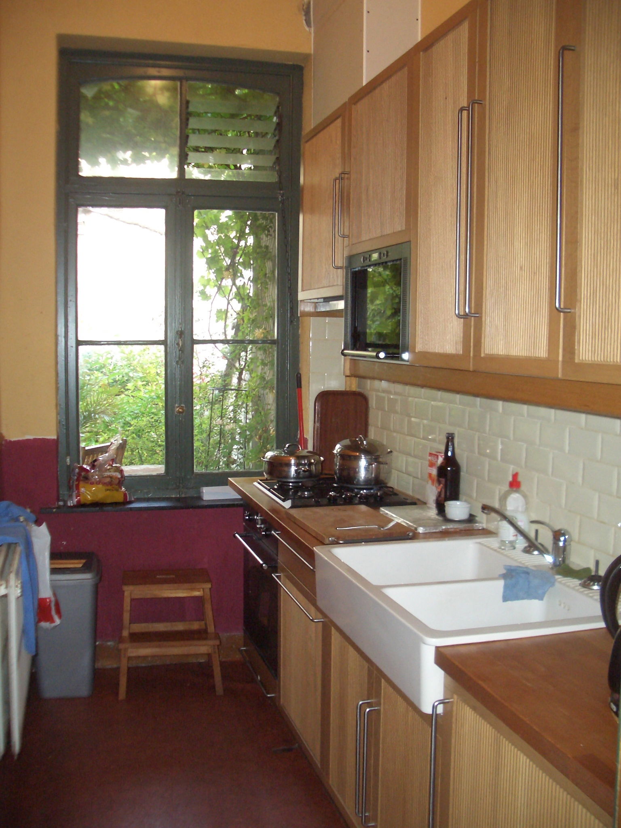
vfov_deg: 52.6
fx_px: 837
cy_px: 414
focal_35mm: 35
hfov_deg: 40.7
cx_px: 310
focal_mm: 5.8
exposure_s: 1/60
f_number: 2.6
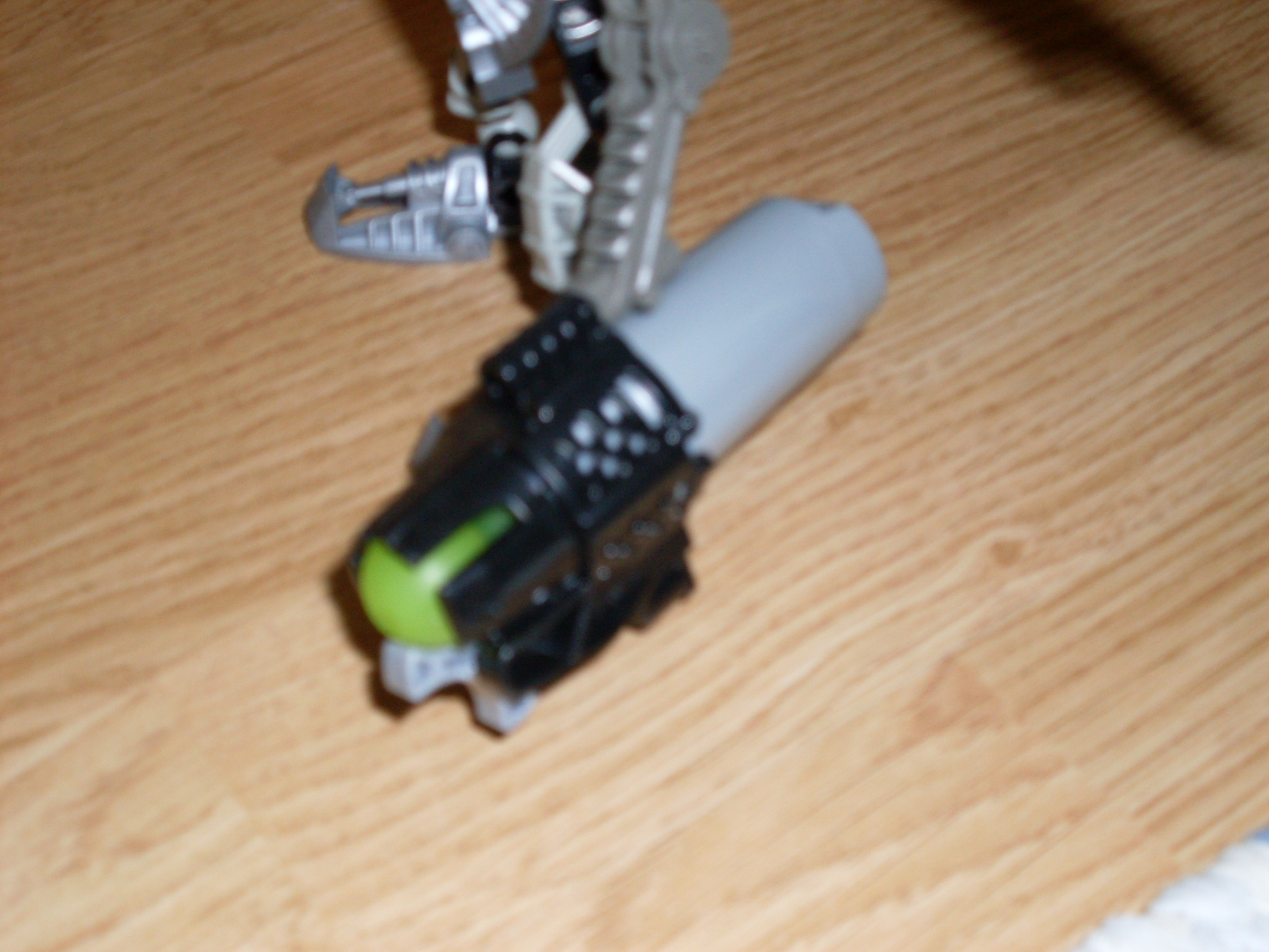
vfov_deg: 24.4
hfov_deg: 32.2
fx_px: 2200
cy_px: 476
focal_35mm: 60
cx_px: 634
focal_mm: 9.9
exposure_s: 1/45
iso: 100
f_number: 3.4
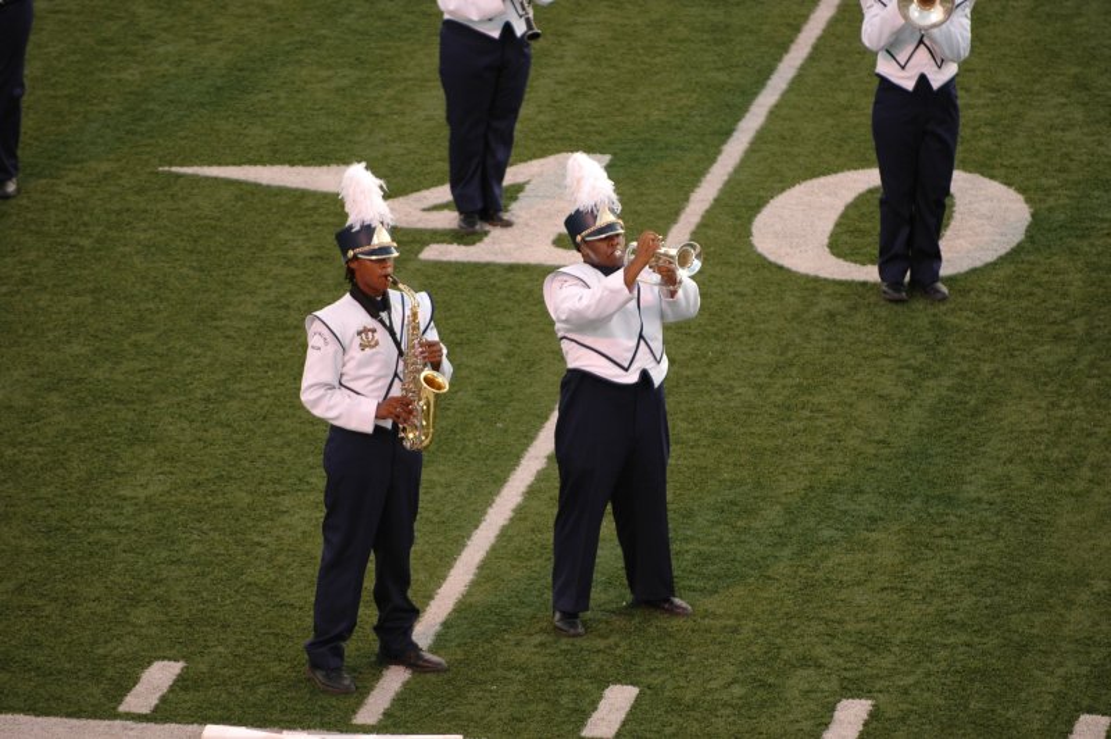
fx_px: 9250
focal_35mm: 300
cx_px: 556
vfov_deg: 4.6
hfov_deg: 6.9
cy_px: 370
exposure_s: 1/100
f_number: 2.8
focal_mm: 200
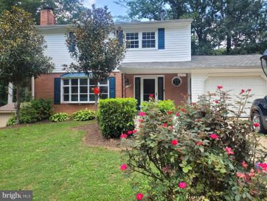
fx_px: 201
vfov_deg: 53.1
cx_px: 134
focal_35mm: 26
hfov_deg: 67.3
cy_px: 100
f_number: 1.8
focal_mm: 5.4
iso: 40
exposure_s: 1/447
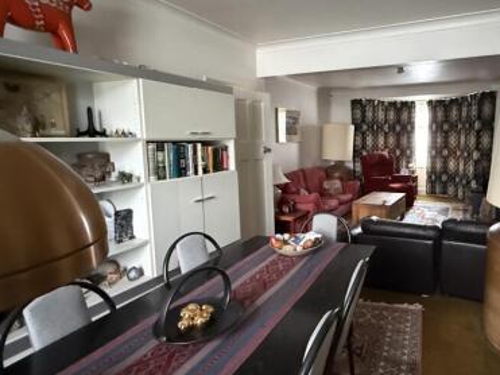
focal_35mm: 22
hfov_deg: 73.5
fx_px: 318
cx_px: 343
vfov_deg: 61.0
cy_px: 176
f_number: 2.2
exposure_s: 1/40
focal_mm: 2.22
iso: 1600
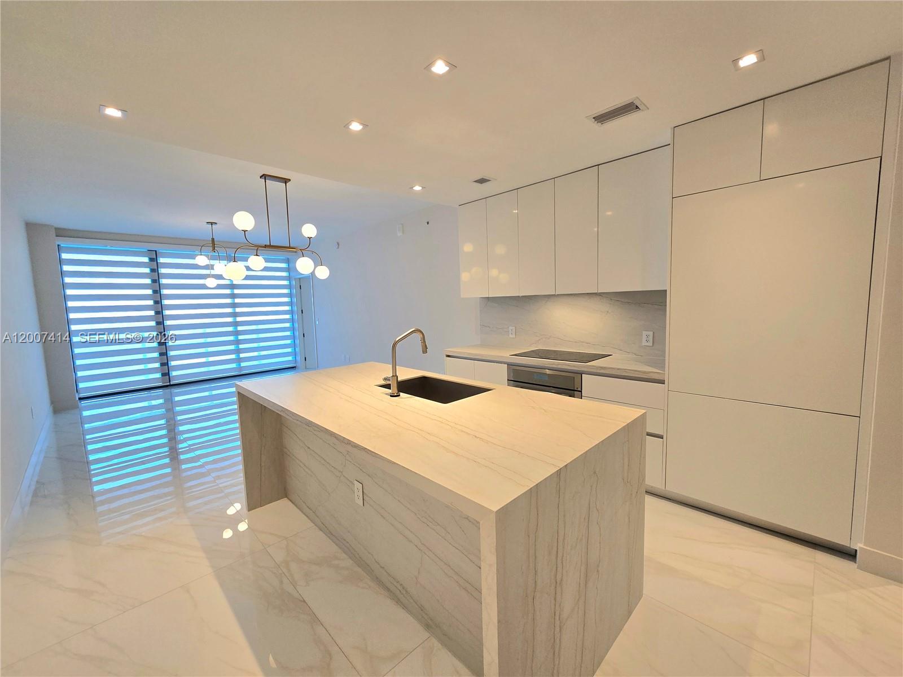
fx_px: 339
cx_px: 452
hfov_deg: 106.2
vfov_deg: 89.9
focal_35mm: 13
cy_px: 338
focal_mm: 2.2
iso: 50
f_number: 2.2
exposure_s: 1/60.2
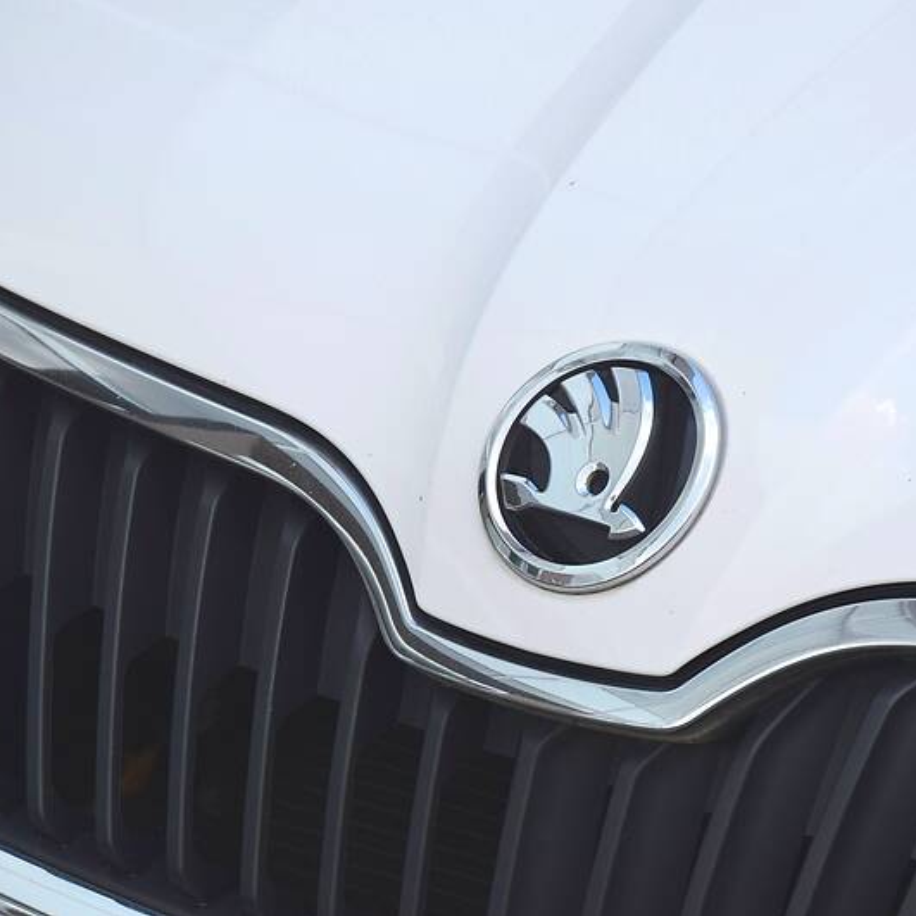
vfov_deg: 8.7
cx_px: 593
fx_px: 6037
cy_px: 458
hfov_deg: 8.7
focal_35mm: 202
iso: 360
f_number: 8
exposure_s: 1/250
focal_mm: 105
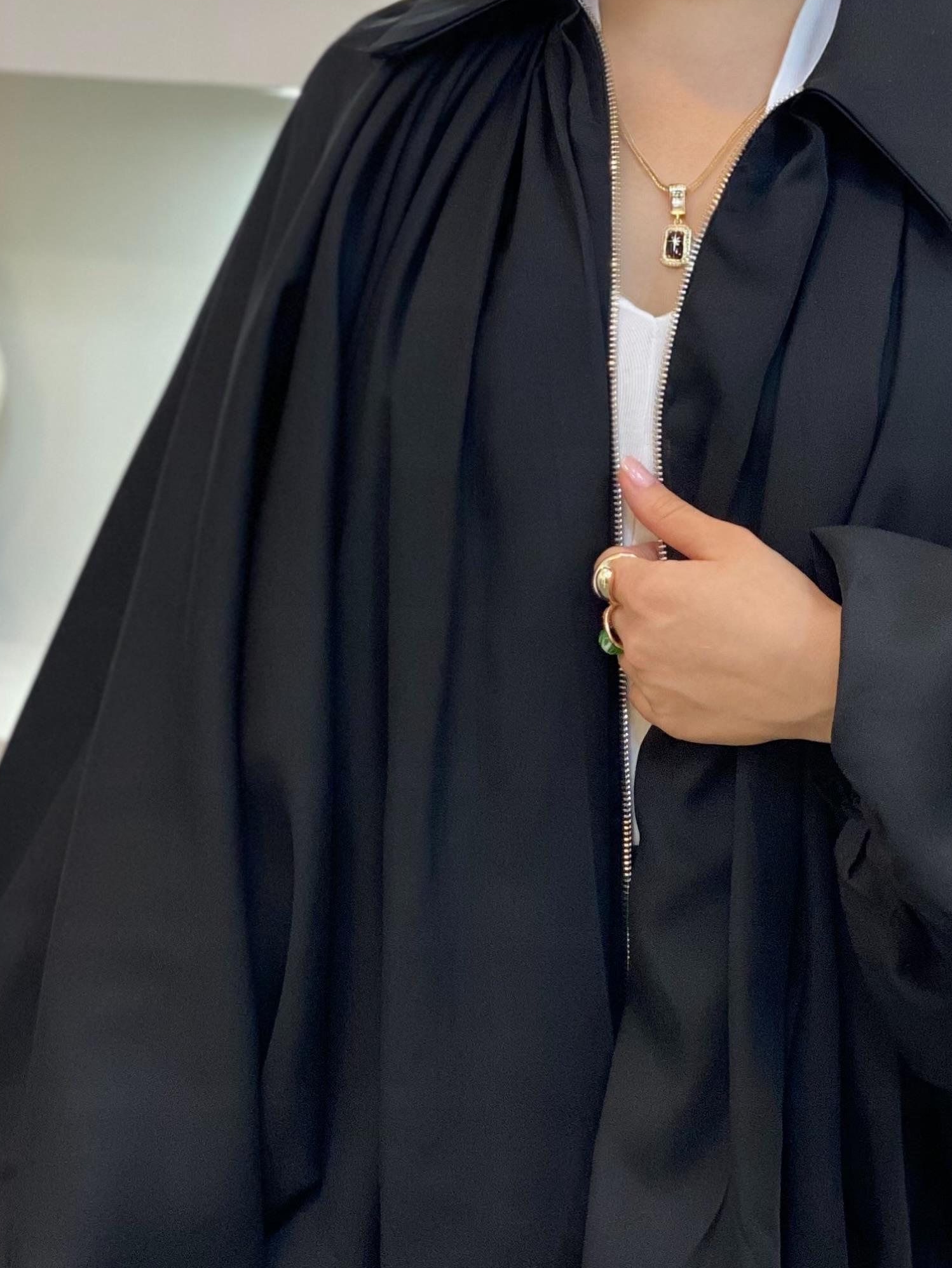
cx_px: 661
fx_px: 3850
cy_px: 458
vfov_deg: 18.7
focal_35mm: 105
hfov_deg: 14.1
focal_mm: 6
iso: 125
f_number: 2
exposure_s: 1/100
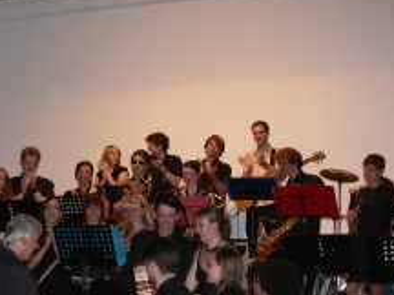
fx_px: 785
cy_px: 265
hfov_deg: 27.9
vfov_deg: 20.9
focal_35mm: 69
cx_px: 121
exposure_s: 1/30
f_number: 2.8
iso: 160
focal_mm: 7.4
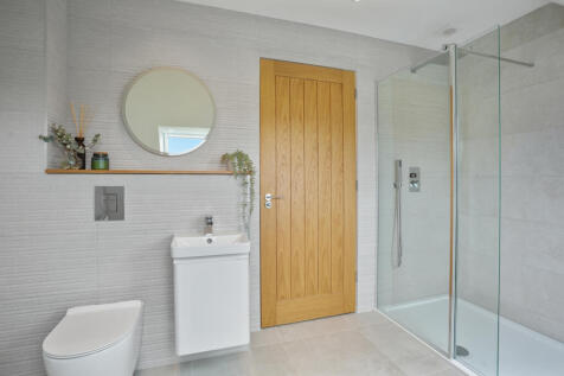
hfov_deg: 93.3
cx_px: 282
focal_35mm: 17
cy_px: 188
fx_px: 266
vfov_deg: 70.4
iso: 250
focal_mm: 17
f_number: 7.1
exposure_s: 1/8
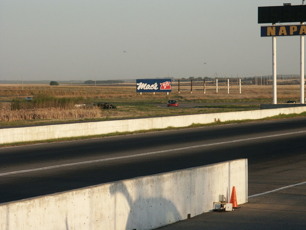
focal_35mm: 200
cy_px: 115
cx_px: 153
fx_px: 1768
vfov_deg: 7.4
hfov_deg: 9.9
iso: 100
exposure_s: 1/180
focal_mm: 50.69
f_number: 6.7
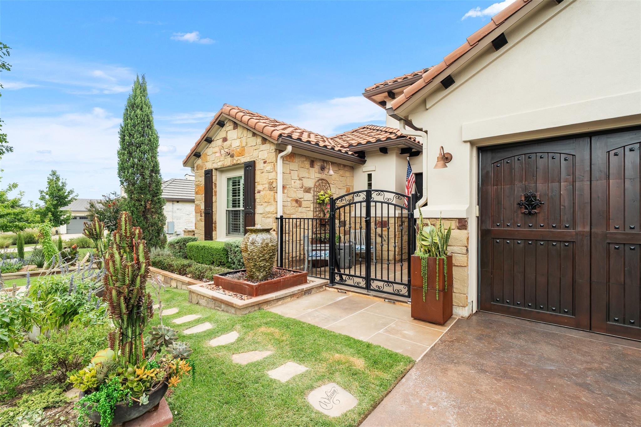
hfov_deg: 96.7
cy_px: 214
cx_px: 320
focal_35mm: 16
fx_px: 285
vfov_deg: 73.7
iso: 100
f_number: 8
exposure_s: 1/50
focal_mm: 16
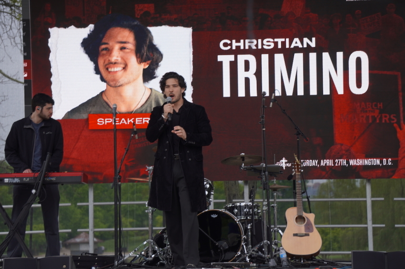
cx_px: 202
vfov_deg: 9.6
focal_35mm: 142
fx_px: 1602
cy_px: 134
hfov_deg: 14.4
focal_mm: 95
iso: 100
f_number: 5.6
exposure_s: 1/200
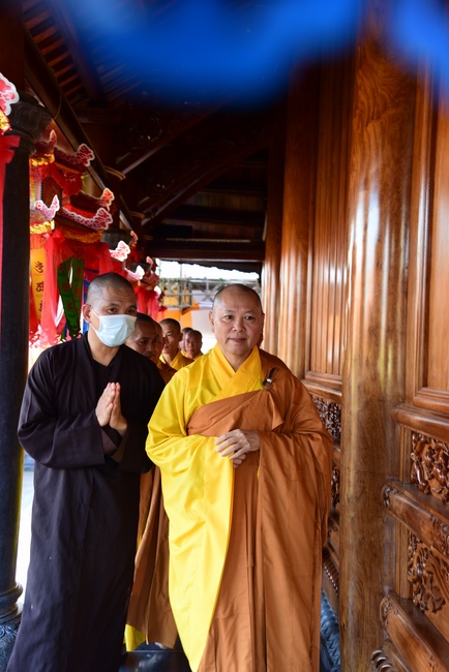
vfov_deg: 41.1
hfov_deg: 28.1
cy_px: 336
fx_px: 897
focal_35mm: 48
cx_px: 224
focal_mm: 48
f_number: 5
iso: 400
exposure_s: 1/50
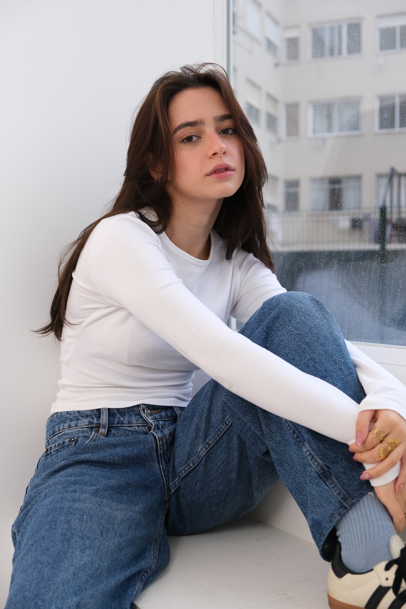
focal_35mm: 45
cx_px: 203
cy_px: 304
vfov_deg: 43.6
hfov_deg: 29.9
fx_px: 761
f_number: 4
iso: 1000
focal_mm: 30.2
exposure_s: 1/125
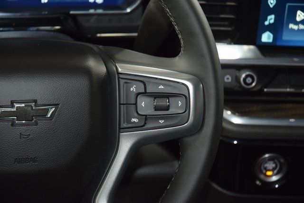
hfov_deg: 19.5
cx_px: 152
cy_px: 102
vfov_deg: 13.0
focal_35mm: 105
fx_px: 887
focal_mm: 70
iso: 2000
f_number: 4.5
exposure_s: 1/20
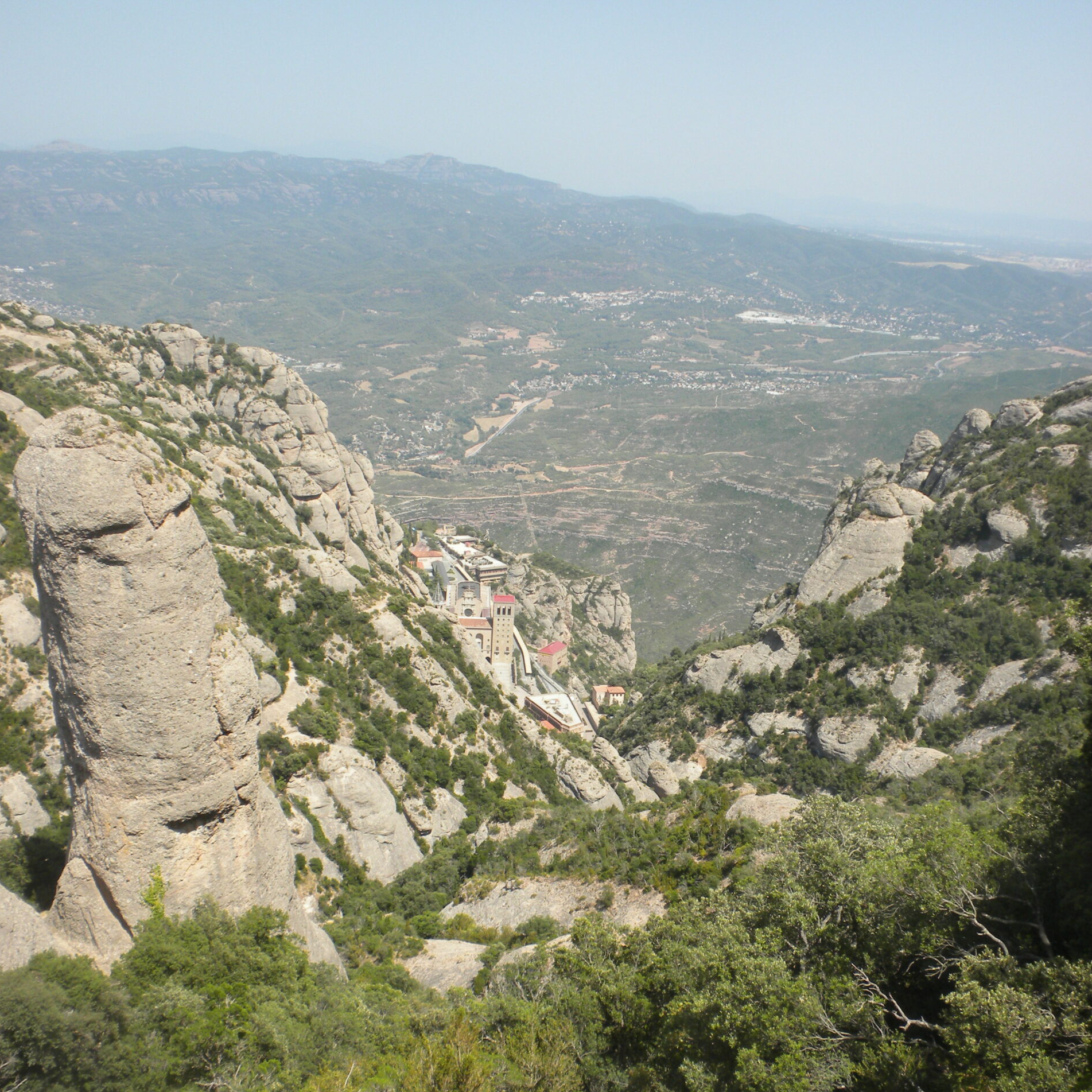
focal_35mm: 44
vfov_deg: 38.3
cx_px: 543
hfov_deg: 38.3
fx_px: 1570
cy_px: 619
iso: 64
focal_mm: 6.6
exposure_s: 1/97.1
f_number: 10
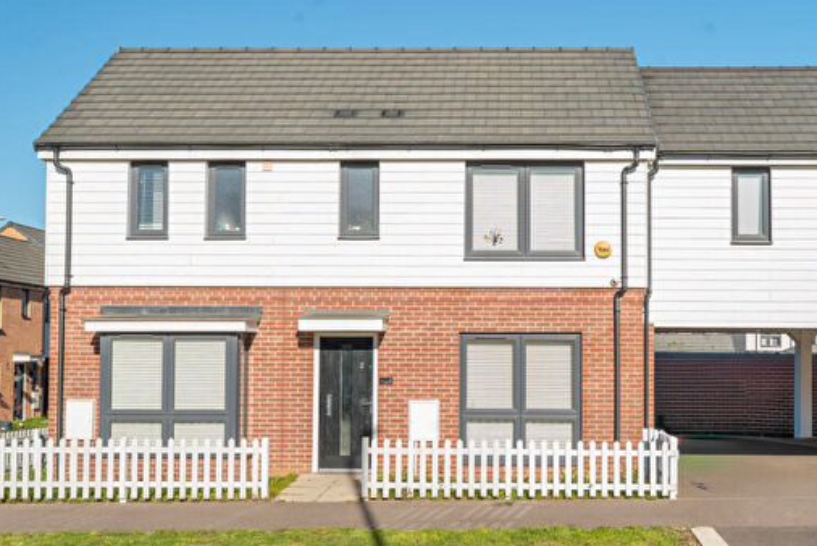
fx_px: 1067
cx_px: 494
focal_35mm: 47
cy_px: 290
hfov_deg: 41.7
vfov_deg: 28.7
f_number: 8
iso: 320
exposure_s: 1/200
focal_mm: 34
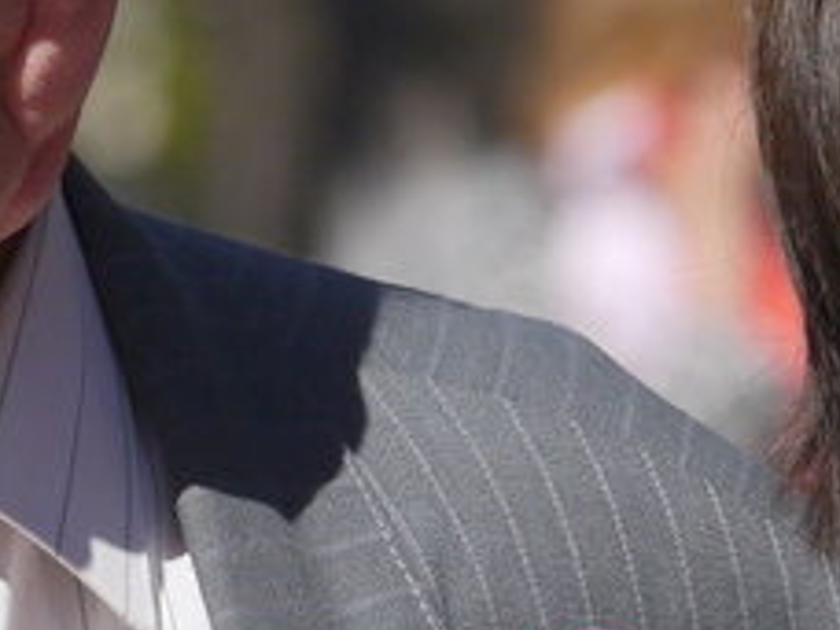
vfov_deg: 1.6
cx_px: 367
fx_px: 22762
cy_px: 554
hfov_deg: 2.1
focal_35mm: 938
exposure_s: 1/1300
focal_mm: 100
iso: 160
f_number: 5.6
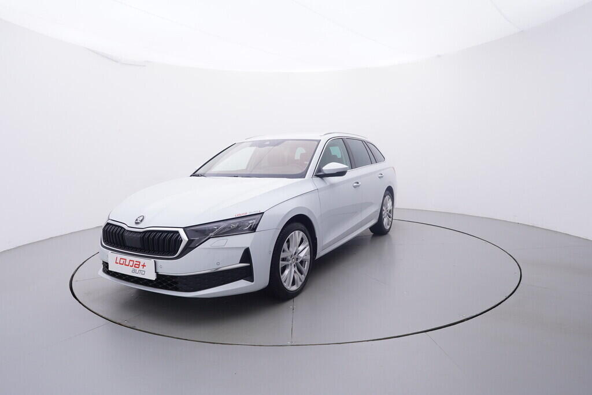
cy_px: 198
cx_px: 296
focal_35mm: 22
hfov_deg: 77.3
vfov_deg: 56.2
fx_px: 370
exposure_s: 1/80
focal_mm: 15
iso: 200
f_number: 5
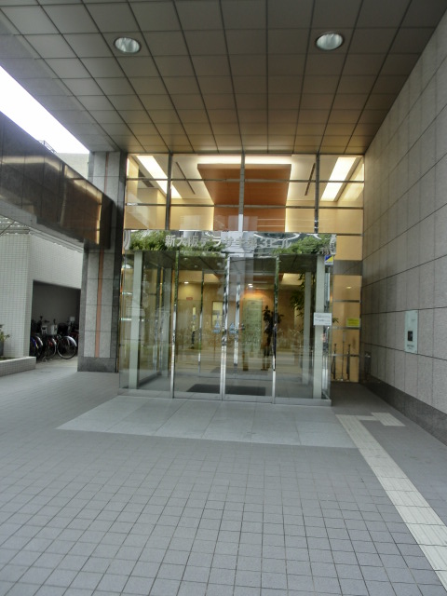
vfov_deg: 71.6
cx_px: 224
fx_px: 413
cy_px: 298
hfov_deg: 56.8
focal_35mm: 24
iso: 125
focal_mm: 4.24
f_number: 3
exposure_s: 1/60
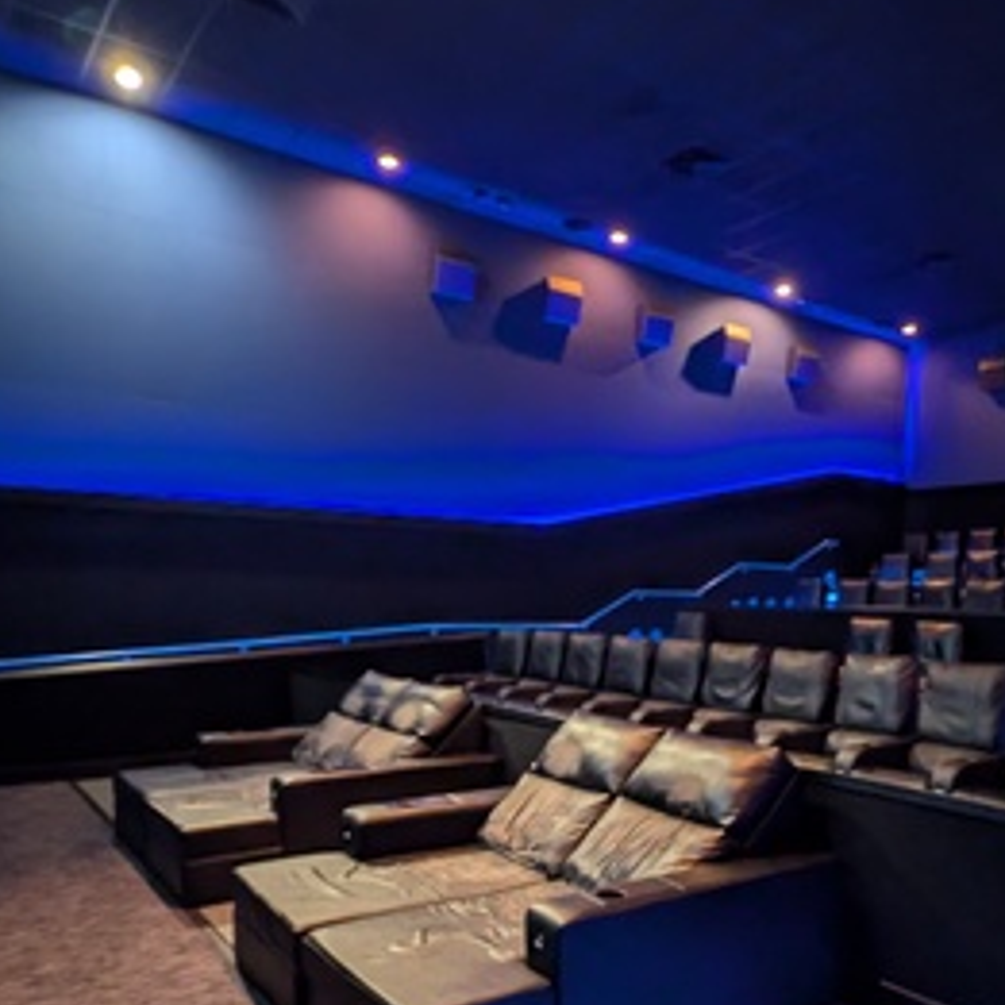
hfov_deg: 59.7
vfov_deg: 59.3
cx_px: 658
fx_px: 854
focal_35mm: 26
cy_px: 682
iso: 725
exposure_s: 1/2.58
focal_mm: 2.23
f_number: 1.95
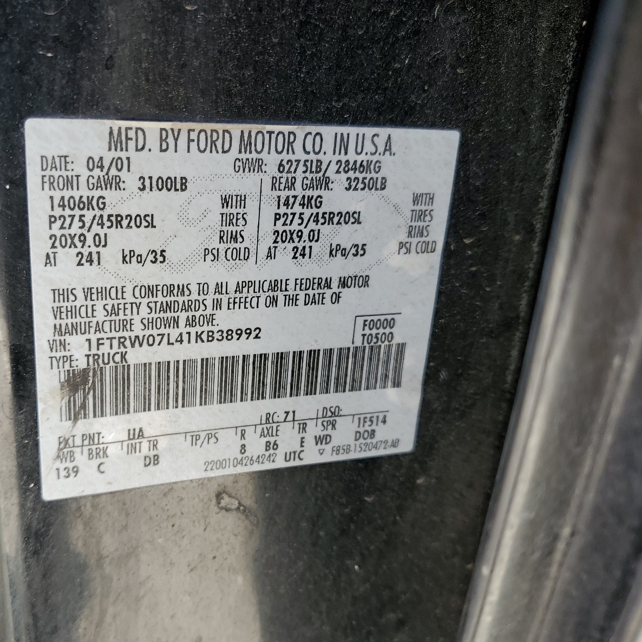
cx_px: 234
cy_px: 322
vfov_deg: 52.5
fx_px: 650
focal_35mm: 31
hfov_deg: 51.9
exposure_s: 1/120
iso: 52
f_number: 1.5
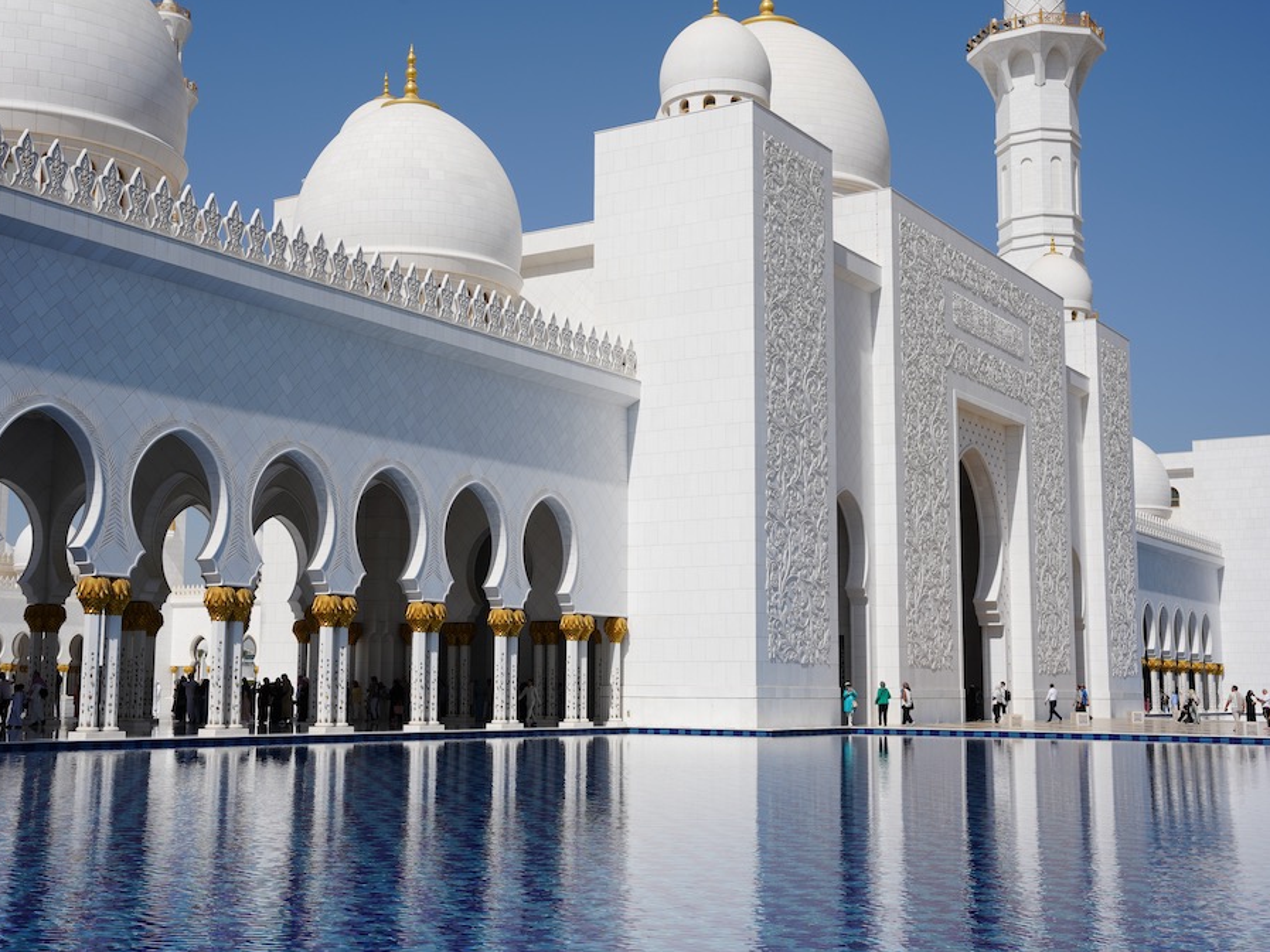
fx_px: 1655
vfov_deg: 32.1
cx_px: 572
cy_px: 470
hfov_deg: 41.9
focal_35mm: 45
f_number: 10
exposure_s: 1/400
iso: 100
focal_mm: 41.1
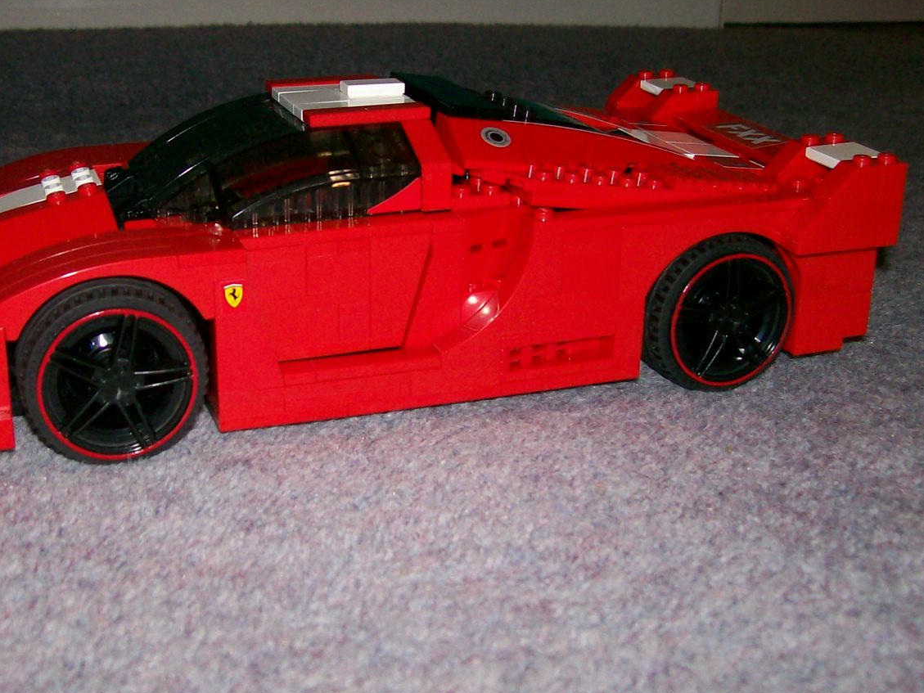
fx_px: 1361
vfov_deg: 28.6
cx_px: 353
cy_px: 323
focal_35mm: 51
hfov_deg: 37.3
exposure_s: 1/64
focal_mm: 6
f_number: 2.7
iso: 80
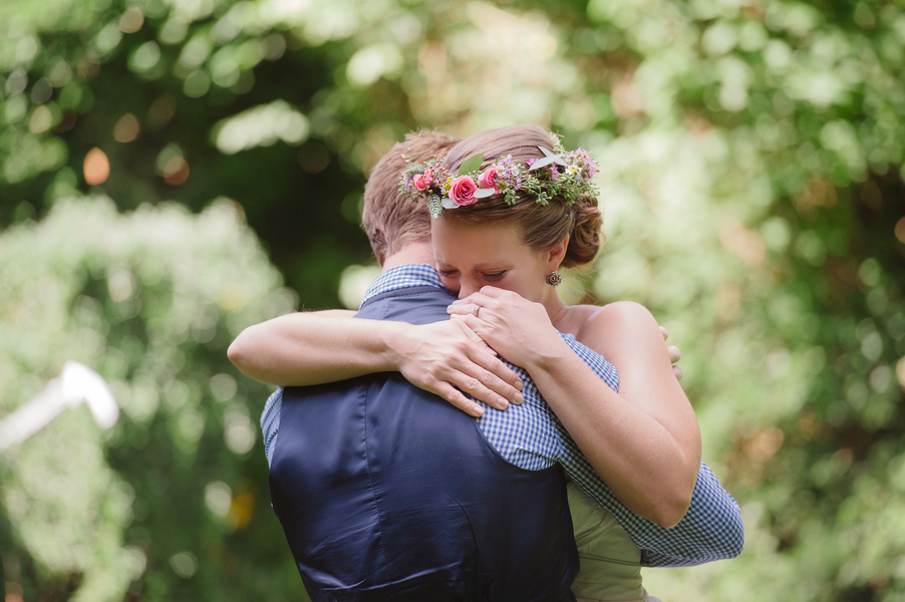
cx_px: 452
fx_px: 5024
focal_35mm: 200
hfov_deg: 10.3
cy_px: 301
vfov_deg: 6.9
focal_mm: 200
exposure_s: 1/320
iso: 500
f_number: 3.5
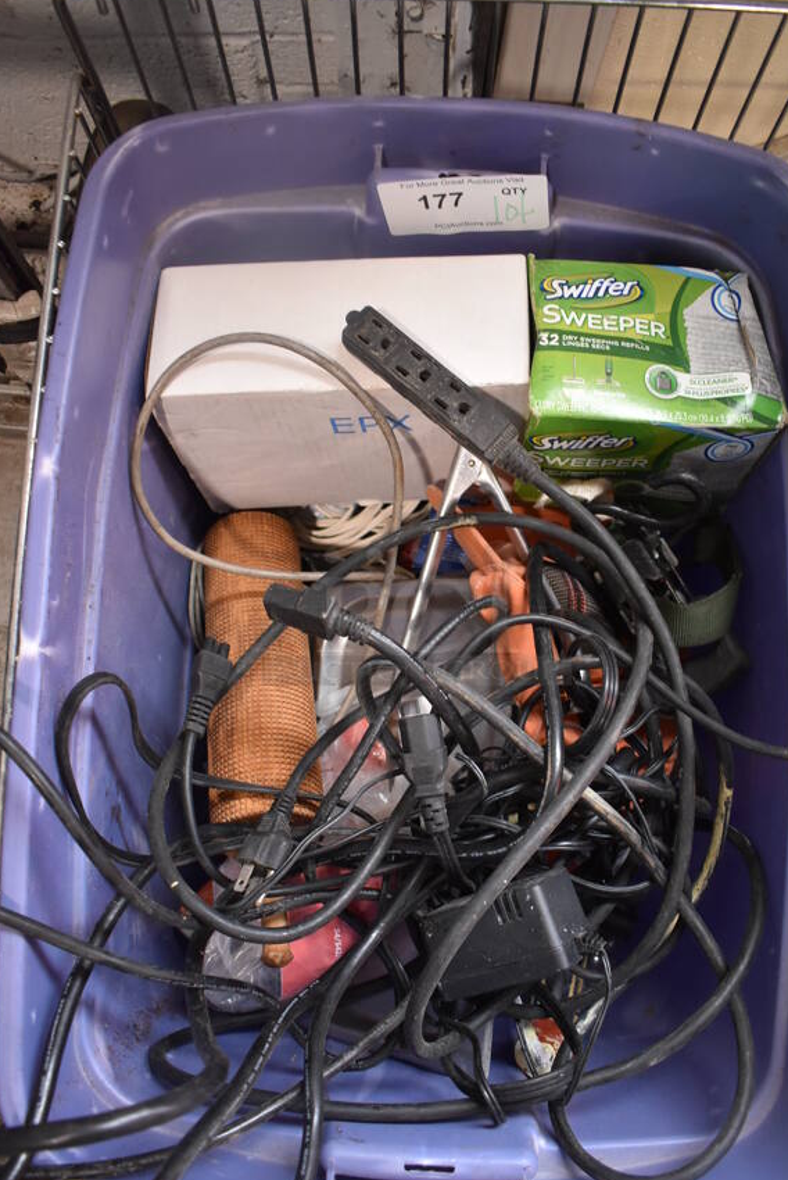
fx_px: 951
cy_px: 613
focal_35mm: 29
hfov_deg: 45.0
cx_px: 418
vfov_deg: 63.6
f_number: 3.5
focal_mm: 18
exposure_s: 1/125
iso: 1100
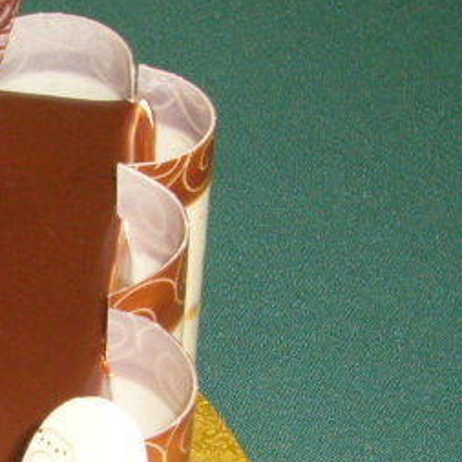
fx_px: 1887
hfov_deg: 13.4
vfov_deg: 13.9
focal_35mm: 125
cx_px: -168
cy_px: 363
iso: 100
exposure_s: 1/8
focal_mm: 5.8
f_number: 2.8
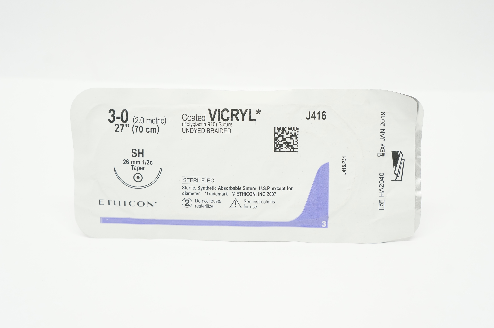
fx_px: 637
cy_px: 164
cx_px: 247
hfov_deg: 42.4
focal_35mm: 46
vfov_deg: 28.9
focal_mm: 31
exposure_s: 1/60
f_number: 8
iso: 800
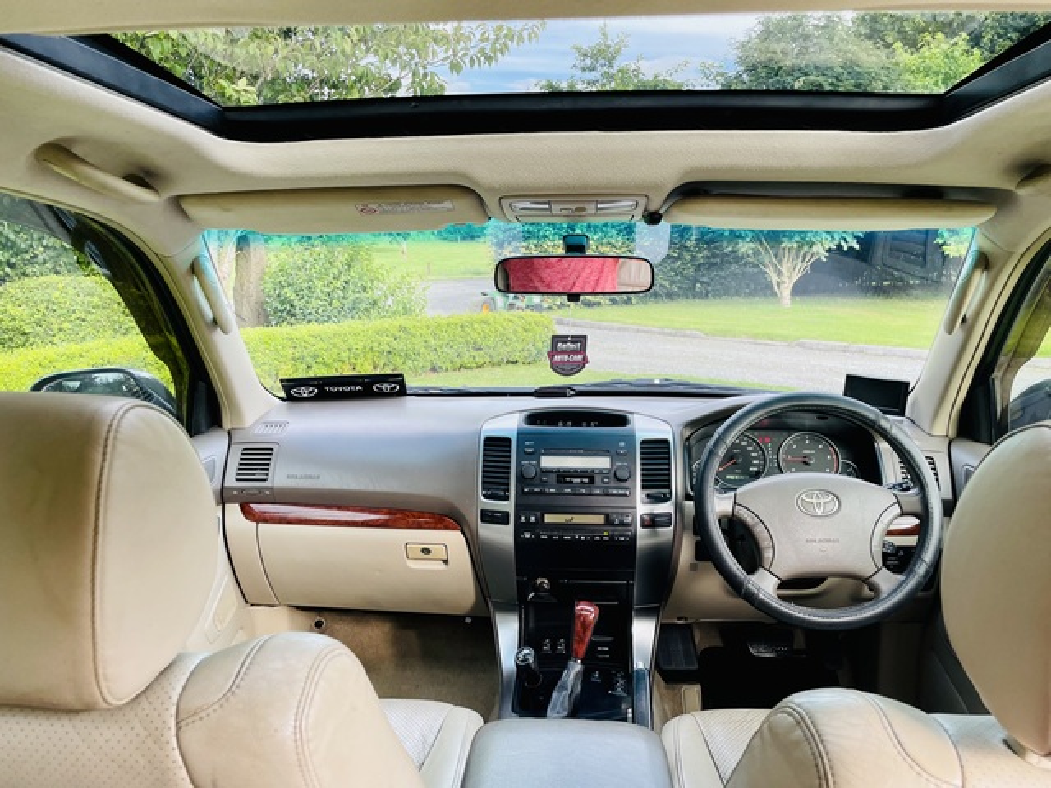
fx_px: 789
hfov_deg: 67.3
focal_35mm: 26
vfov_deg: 53.1
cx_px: 526
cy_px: 394
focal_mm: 4.2
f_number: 1.6
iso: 64
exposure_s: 1/121
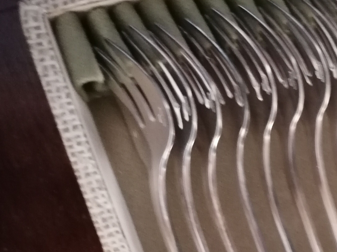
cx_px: 309
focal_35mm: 50
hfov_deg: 35.7
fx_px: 487
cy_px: 218
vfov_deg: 28.2
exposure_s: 1/12.5
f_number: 1.8
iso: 4000
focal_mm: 4.75
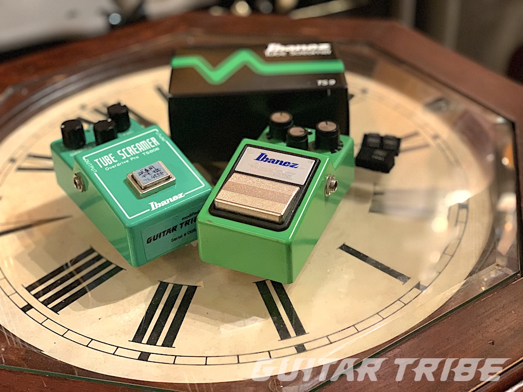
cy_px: 196
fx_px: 786
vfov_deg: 28.0
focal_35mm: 52
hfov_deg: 36.8
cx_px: 262
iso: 640
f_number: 2.4
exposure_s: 1/30
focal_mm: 6
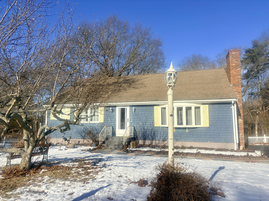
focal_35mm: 26
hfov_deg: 67.3
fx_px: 202
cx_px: 134
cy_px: 100
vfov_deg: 53.1
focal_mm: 5.96
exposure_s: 1/6329
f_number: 1.6
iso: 50
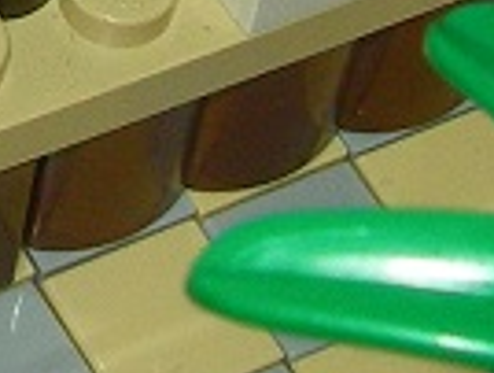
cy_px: -417
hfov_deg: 7.5
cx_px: -276
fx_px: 3717
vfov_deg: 5.6
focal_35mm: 260
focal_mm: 6.3
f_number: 6.6
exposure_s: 1/30
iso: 100
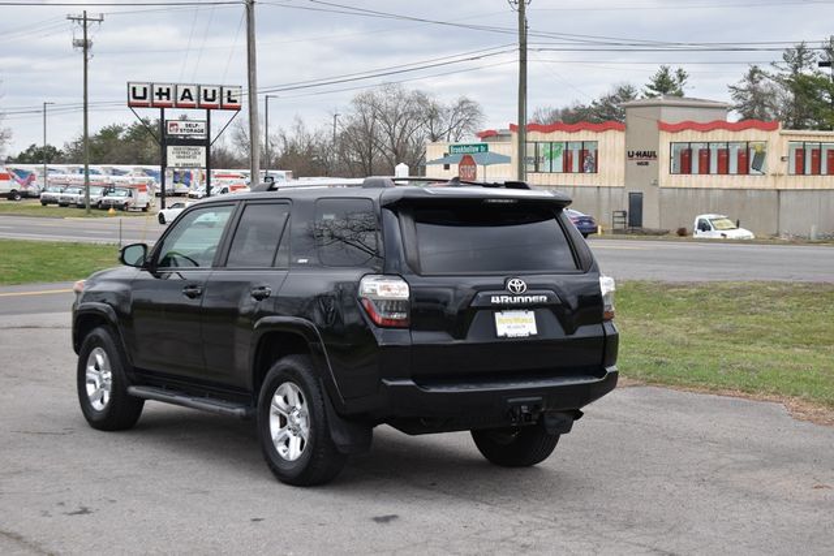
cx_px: 417
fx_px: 1599
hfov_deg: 29.2
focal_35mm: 69
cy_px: 278
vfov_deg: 19.7
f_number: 6.3
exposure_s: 1/250
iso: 200
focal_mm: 46
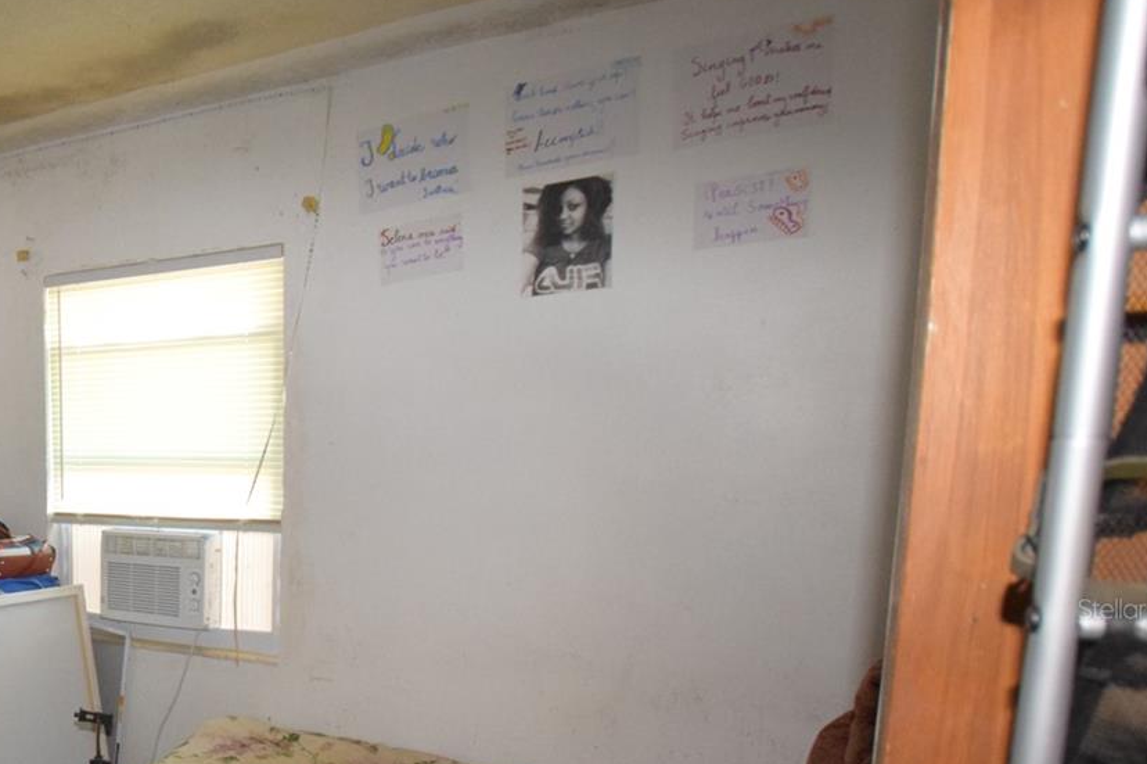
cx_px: 93
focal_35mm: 29
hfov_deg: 54.5
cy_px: 609
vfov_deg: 42.9
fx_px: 923
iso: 3200
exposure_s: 1/60
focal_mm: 10
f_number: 3.5
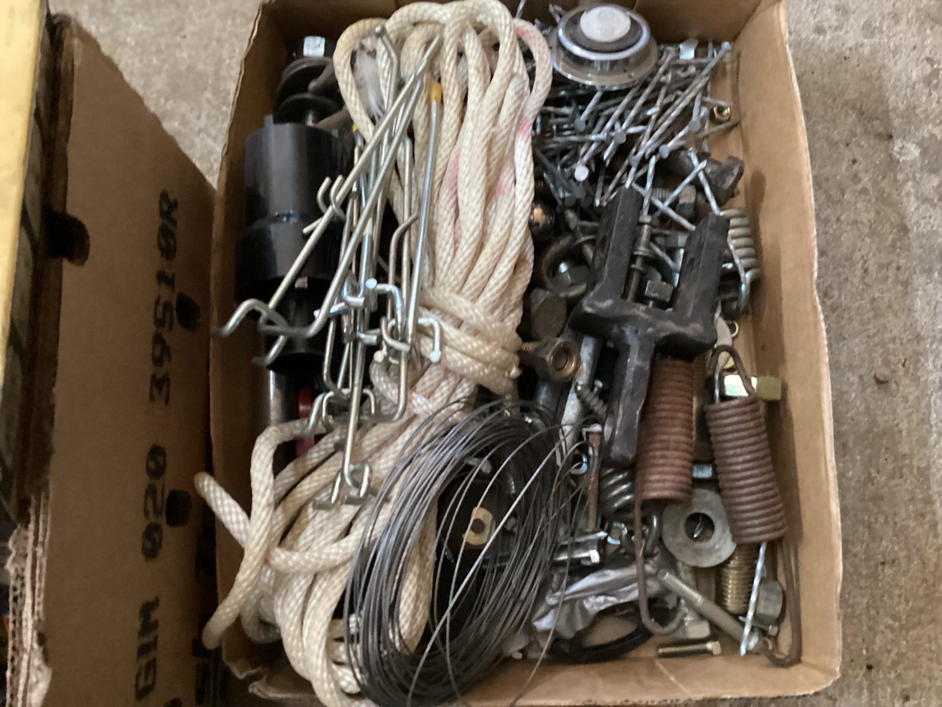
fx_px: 844
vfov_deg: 45.4
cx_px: 471
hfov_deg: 58.3
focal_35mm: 31
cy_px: 354
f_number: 2.4
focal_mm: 3.3
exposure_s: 1/20
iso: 640
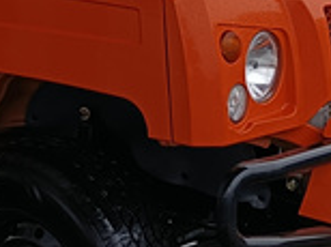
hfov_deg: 17.0
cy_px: -12
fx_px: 1088
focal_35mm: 114
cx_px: 15
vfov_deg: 12.8
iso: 116
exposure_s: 1/100
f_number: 1.9
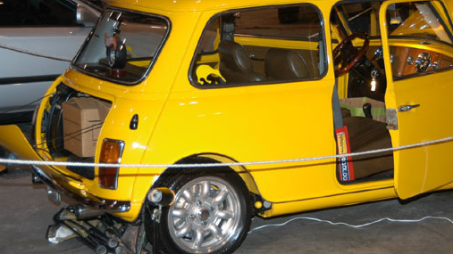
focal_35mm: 88
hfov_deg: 24.1
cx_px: 286
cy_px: 97
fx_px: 1057
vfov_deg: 13.7
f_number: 5
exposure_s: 1/60
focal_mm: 42
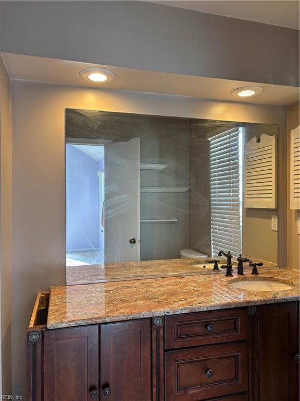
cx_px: 150
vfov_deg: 67.3
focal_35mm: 26
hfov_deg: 53.1
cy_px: 200
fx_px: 300
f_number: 1.6
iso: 125
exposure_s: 1/120
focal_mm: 5.96
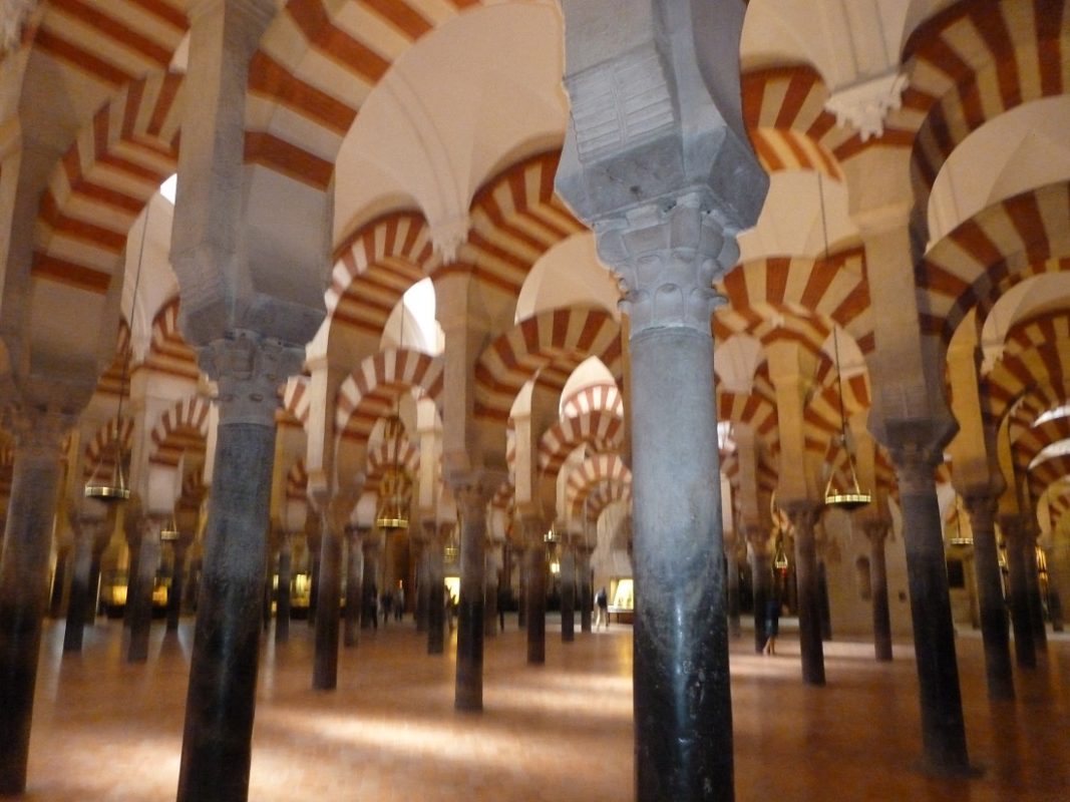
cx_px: 535
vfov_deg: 56.8
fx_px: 742
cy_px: 401
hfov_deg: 71.6
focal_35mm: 24
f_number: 3.3
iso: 800
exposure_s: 1/15
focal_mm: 4.3
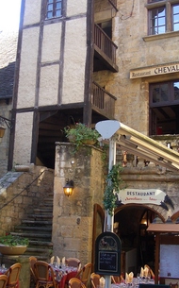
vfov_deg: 38.9
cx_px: 94
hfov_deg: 24.8
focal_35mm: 52
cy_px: 136
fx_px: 407
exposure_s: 1/100
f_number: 2.6
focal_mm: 5.8
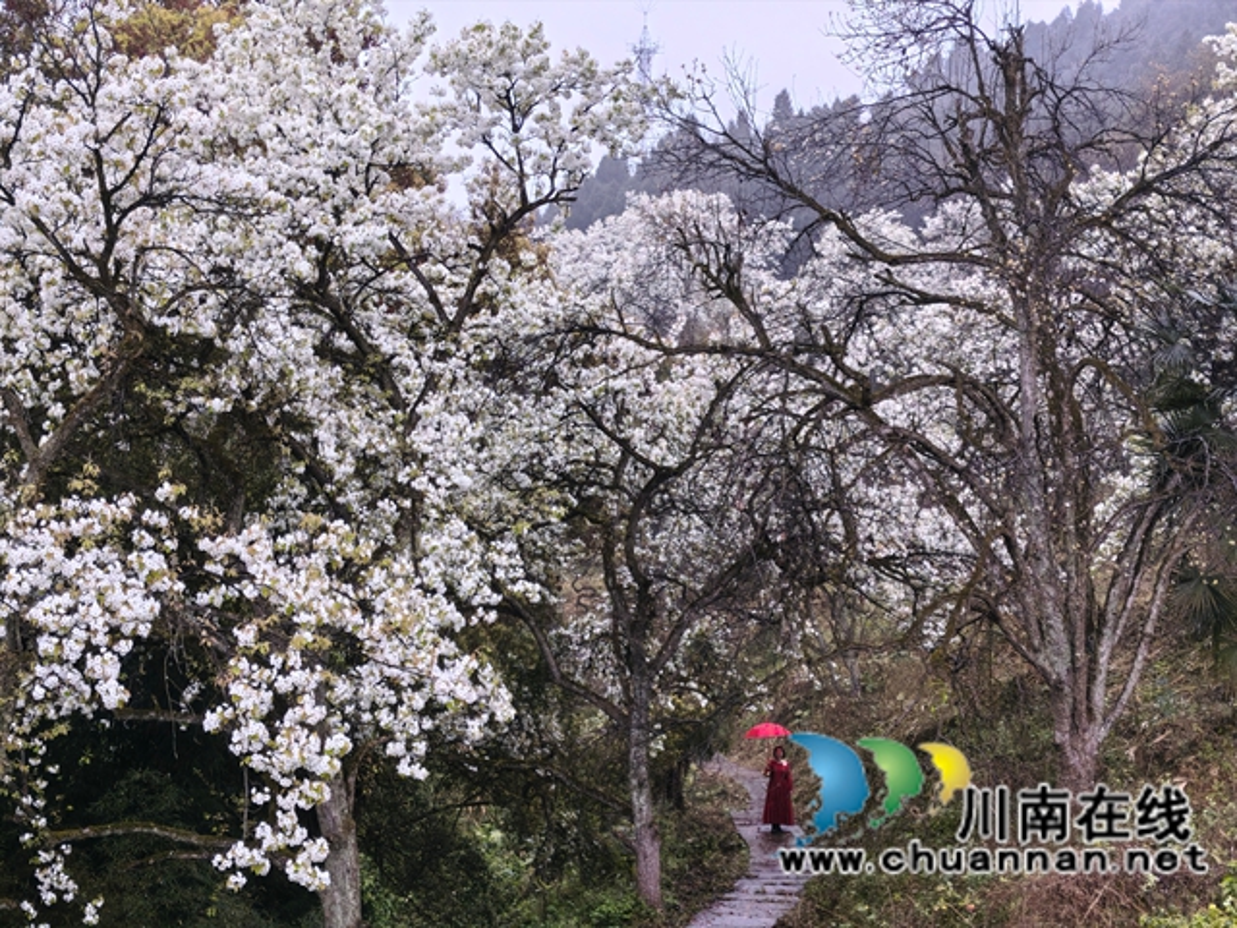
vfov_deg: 27.0
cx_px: 618
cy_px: 464
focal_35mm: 54
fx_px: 1930
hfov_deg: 35.5
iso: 80
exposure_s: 1/237
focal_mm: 5.52
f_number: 1.9
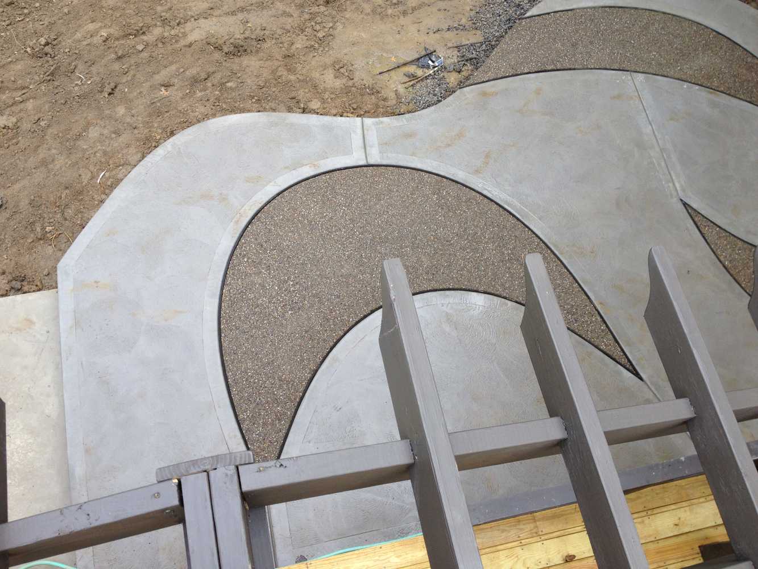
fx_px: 766
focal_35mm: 35
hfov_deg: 52.6
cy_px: 284
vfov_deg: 40.7
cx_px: 379
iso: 50
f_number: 2.4
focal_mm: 4.28
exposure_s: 1/204
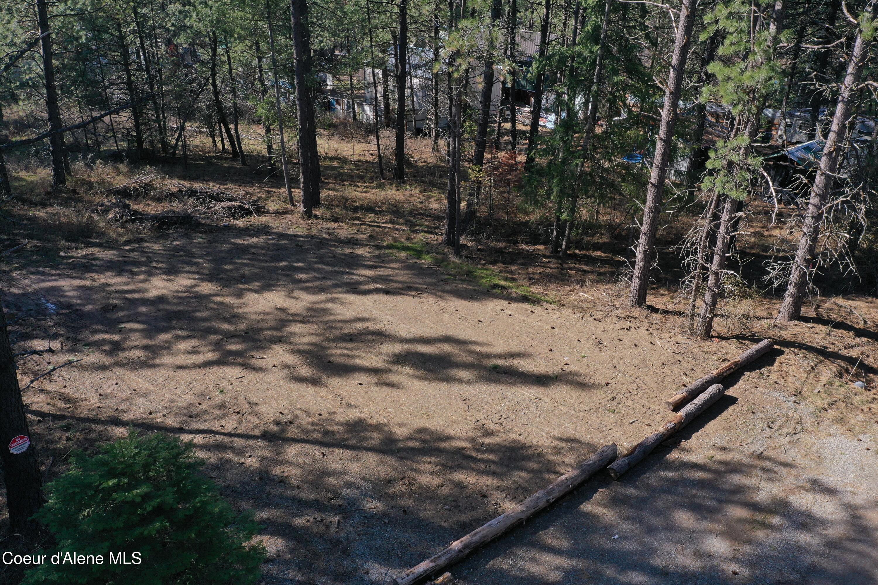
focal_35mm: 28
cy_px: 292
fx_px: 683
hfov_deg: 65.5
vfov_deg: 46.4
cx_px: 439
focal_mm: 10.26
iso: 100
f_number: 5
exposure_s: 1/320
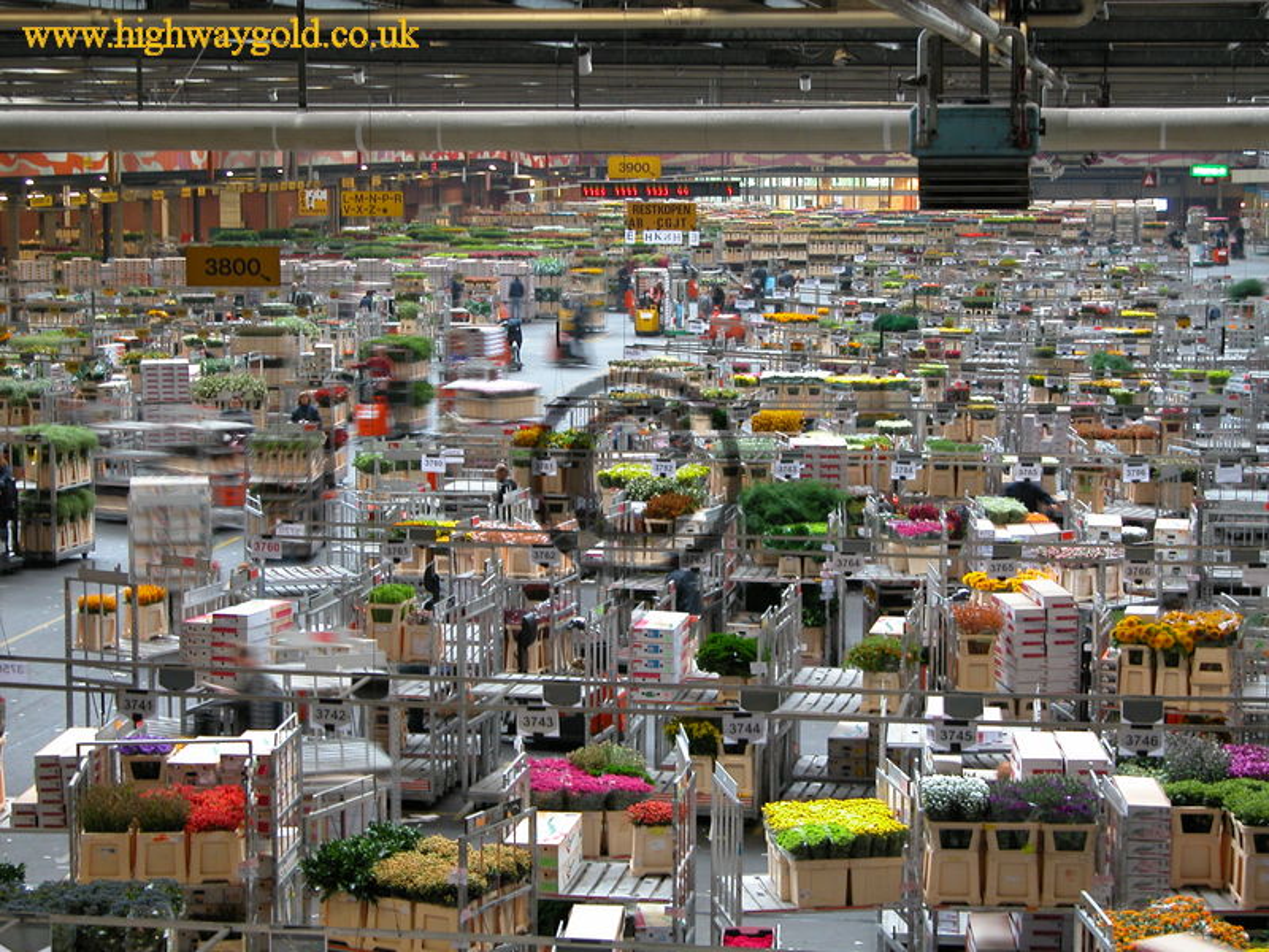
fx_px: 2969
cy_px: 476
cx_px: 634
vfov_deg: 18.2
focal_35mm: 81
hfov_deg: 24.1
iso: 123
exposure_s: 1/4.1
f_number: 3.5
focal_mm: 21
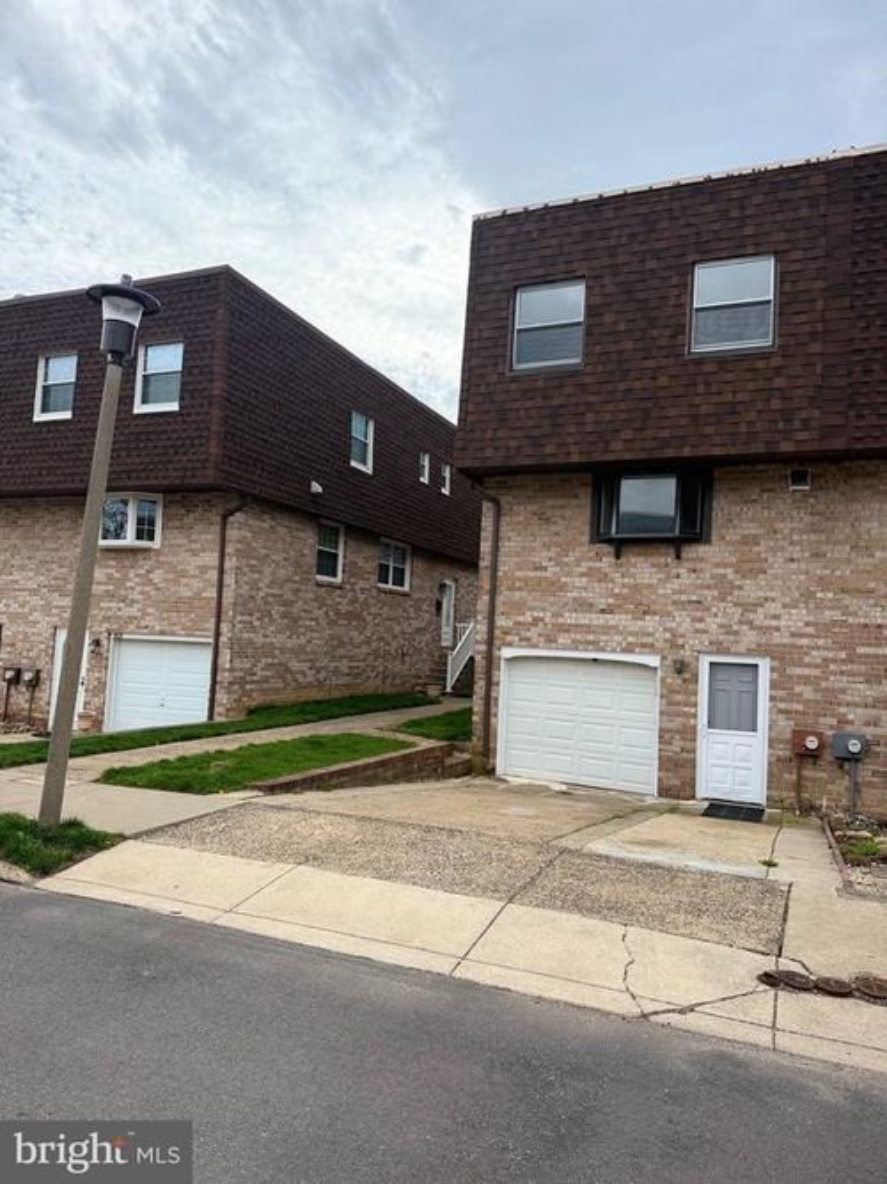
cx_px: 444
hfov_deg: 56.8
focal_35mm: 24
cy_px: 592
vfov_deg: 71.6
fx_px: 820
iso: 100
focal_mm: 6.76
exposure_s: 1/5714
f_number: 1.78
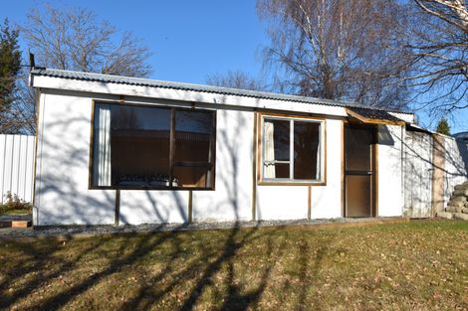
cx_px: 234
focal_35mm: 30
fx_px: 390
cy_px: 156
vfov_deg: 43.6
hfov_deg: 61.9
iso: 200
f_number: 10
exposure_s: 1/400
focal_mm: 20
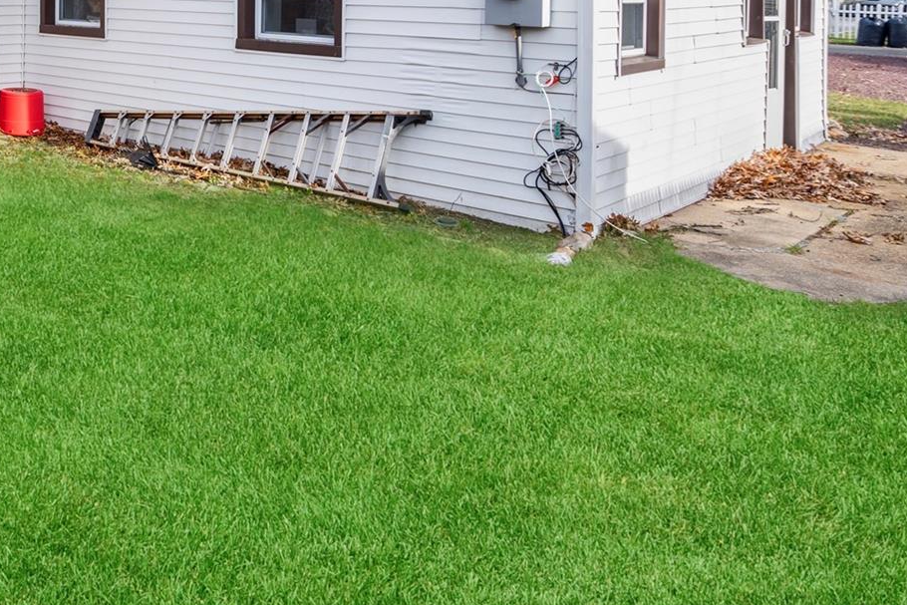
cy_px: -29
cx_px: -76
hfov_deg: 42.5
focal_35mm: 36
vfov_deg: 33.1
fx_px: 907
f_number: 5
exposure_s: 1/250
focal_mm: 16
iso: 100
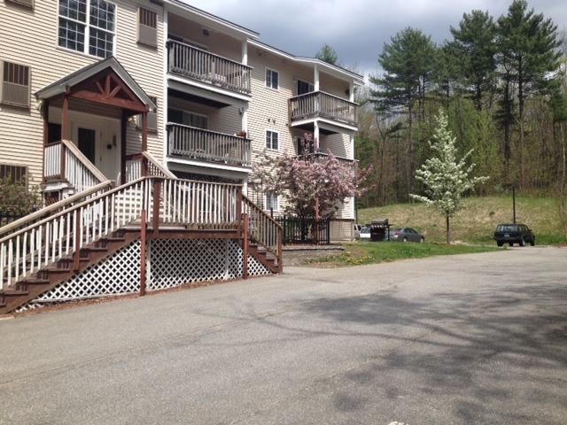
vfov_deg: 40.7
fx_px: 573
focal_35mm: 35
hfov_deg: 52.6
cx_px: 284
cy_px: 212
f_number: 2.4
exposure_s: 1/2513
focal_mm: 4.28
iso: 50
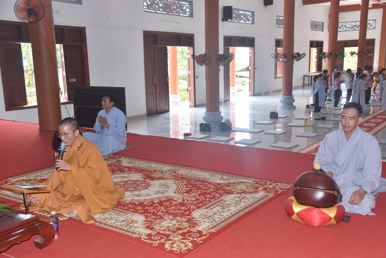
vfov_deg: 35.1
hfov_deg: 50.7
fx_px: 408
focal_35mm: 38
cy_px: 129
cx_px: 193
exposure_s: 1/125
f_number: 5.6
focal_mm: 38
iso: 560
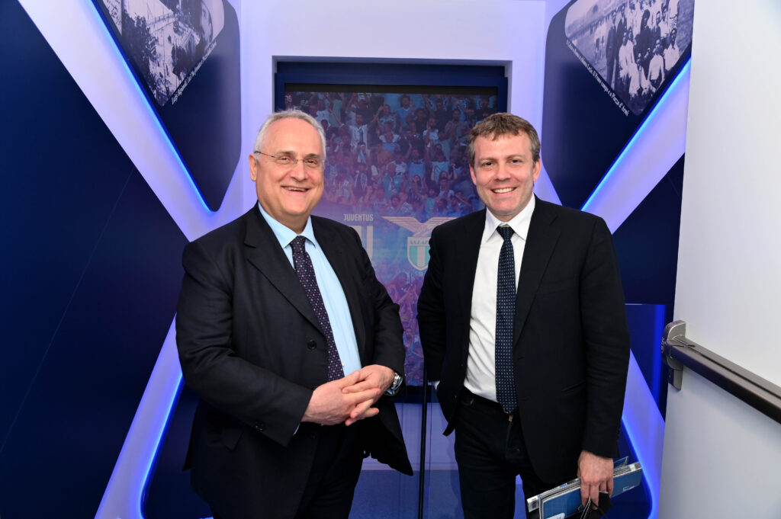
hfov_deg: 67.4
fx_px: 585
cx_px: 390
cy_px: 260
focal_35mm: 27
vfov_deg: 47.9
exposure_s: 1/125
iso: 400
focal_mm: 27
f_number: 5.6
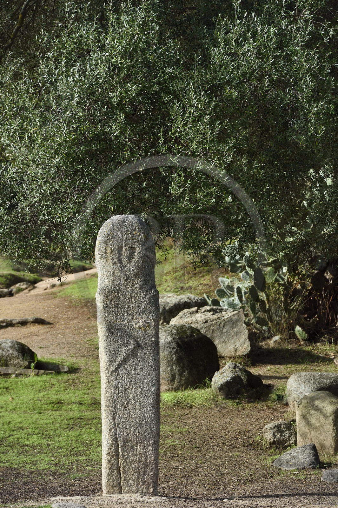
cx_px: 169
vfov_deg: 10.3
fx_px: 2819
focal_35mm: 200
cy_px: 254
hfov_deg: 6.9
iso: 200
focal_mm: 200
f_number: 9
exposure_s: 1/320
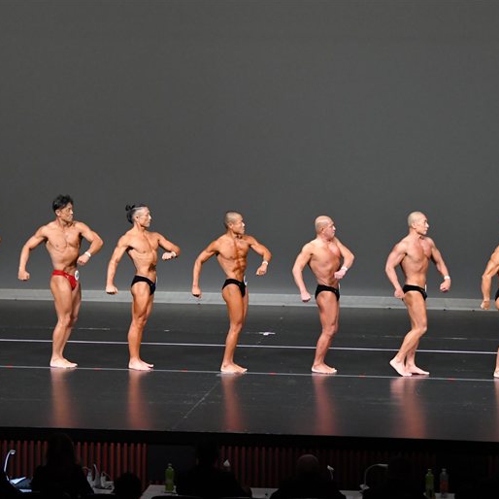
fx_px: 2821
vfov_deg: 10.1
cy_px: 250
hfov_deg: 10.1
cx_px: 237
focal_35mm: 173
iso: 4000
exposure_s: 1/400
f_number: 5.6
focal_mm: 90
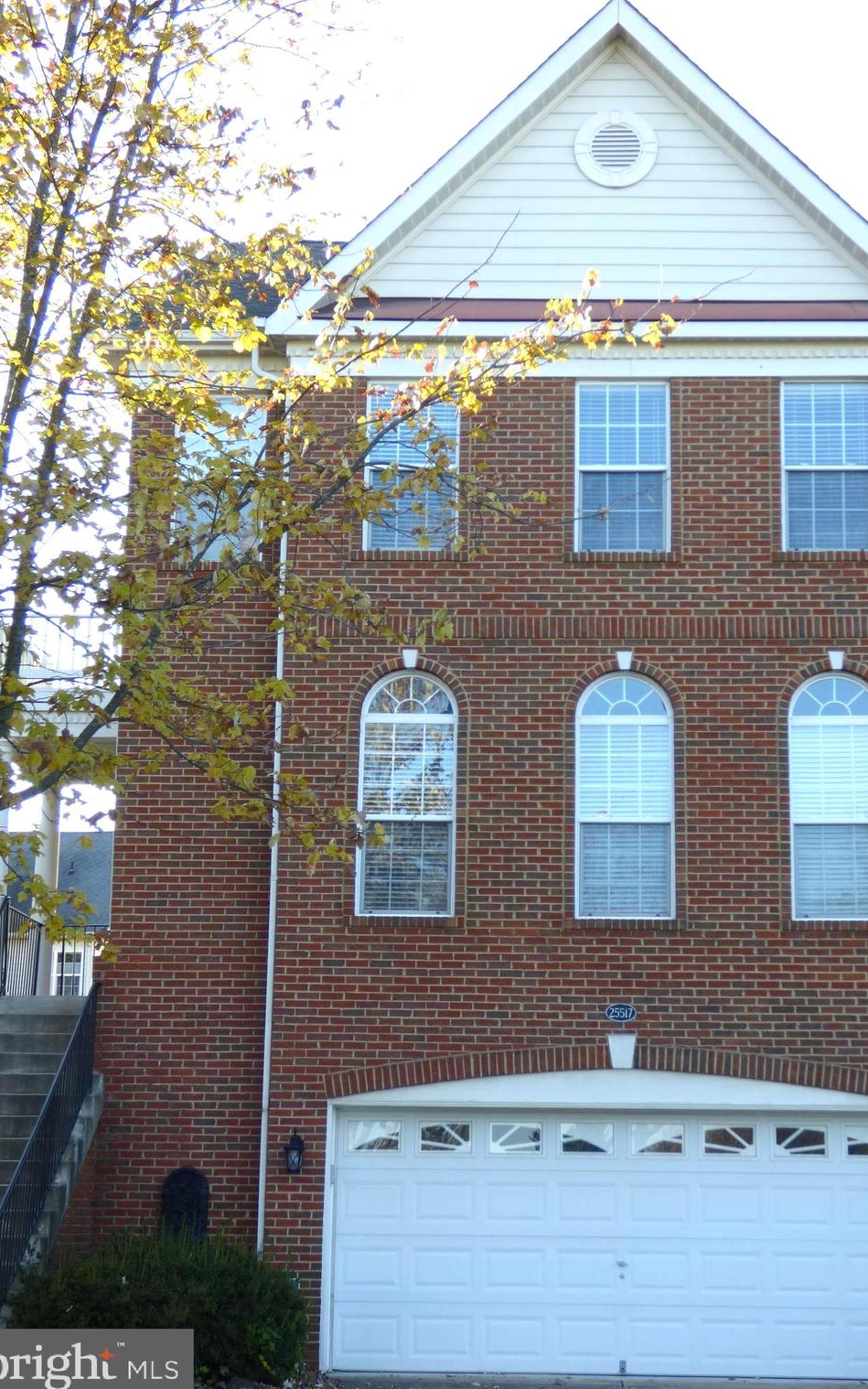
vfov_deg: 34.5
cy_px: 701
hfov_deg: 22.0
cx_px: 492
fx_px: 2233
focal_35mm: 59
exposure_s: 1/125
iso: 100
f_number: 4
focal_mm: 9.92
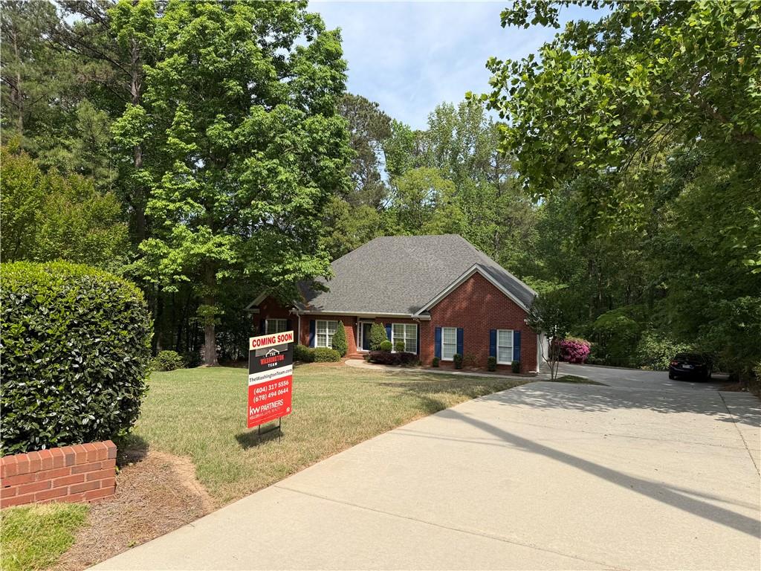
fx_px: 528
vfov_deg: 56.8
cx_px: 380
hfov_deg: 71.6
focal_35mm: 24
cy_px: 286
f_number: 1.78
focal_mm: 6.76
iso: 80
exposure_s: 1/3584
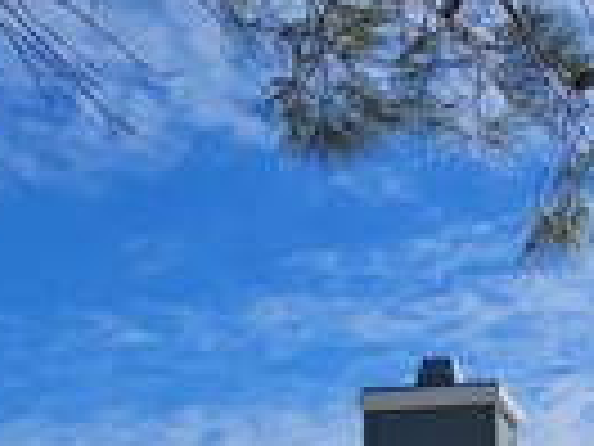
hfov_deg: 26.9
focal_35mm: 63
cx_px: 724
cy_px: 784
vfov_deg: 18.6
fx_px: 1081
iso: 50
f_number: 2.2
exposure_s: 1/4373
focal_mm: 2.2
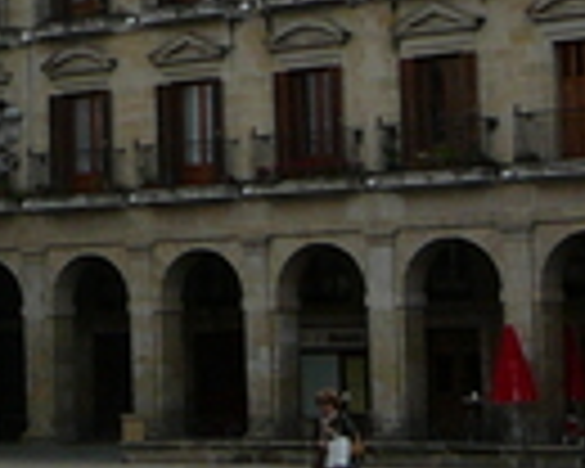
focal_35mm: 158
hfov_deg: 11.1
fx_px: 2736
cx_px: -594
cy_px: 94
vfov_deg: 9.8
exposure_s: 1/800
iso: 80
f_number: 2.8
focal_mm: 5.2
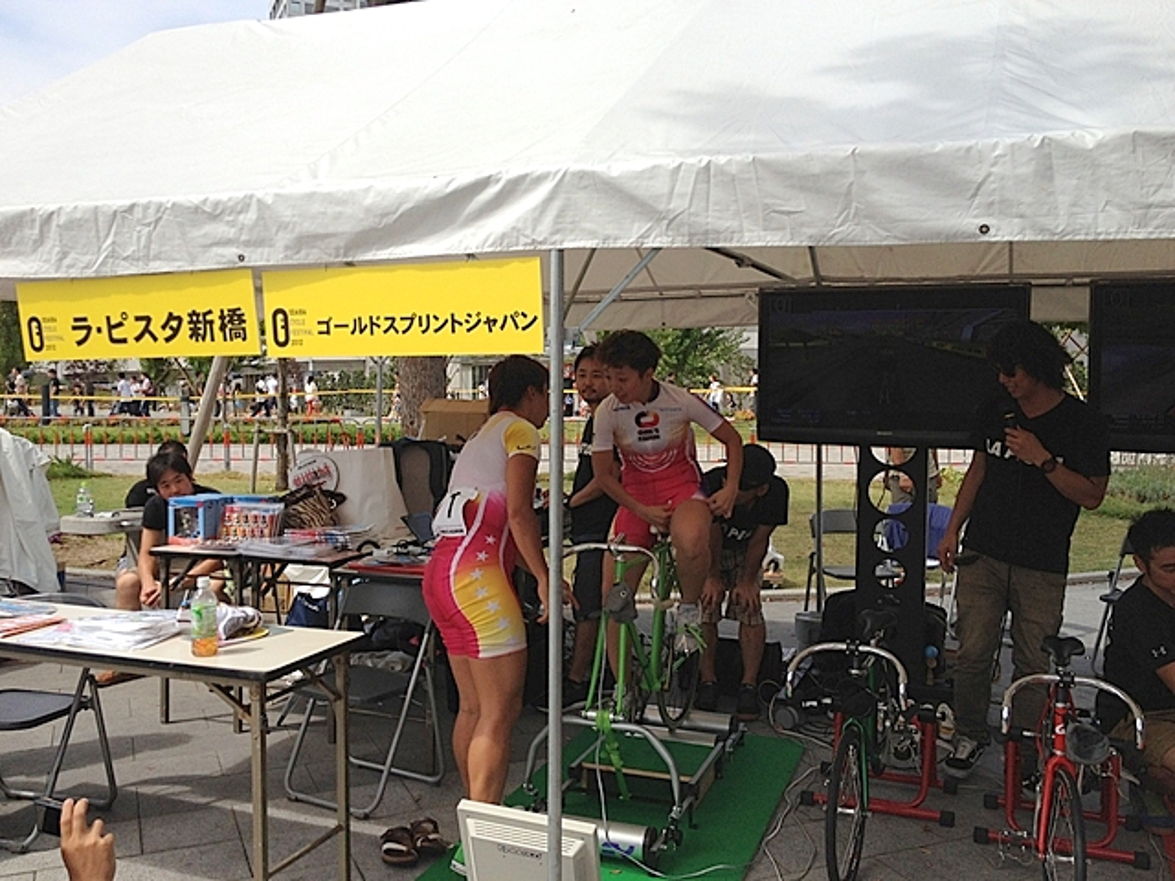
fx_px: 1188
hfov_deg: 52.6
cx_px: 588
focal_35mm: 35
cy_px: 440
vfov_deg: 40.7
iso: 64
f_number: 2.4
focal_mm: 4.28
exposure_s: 1/1727
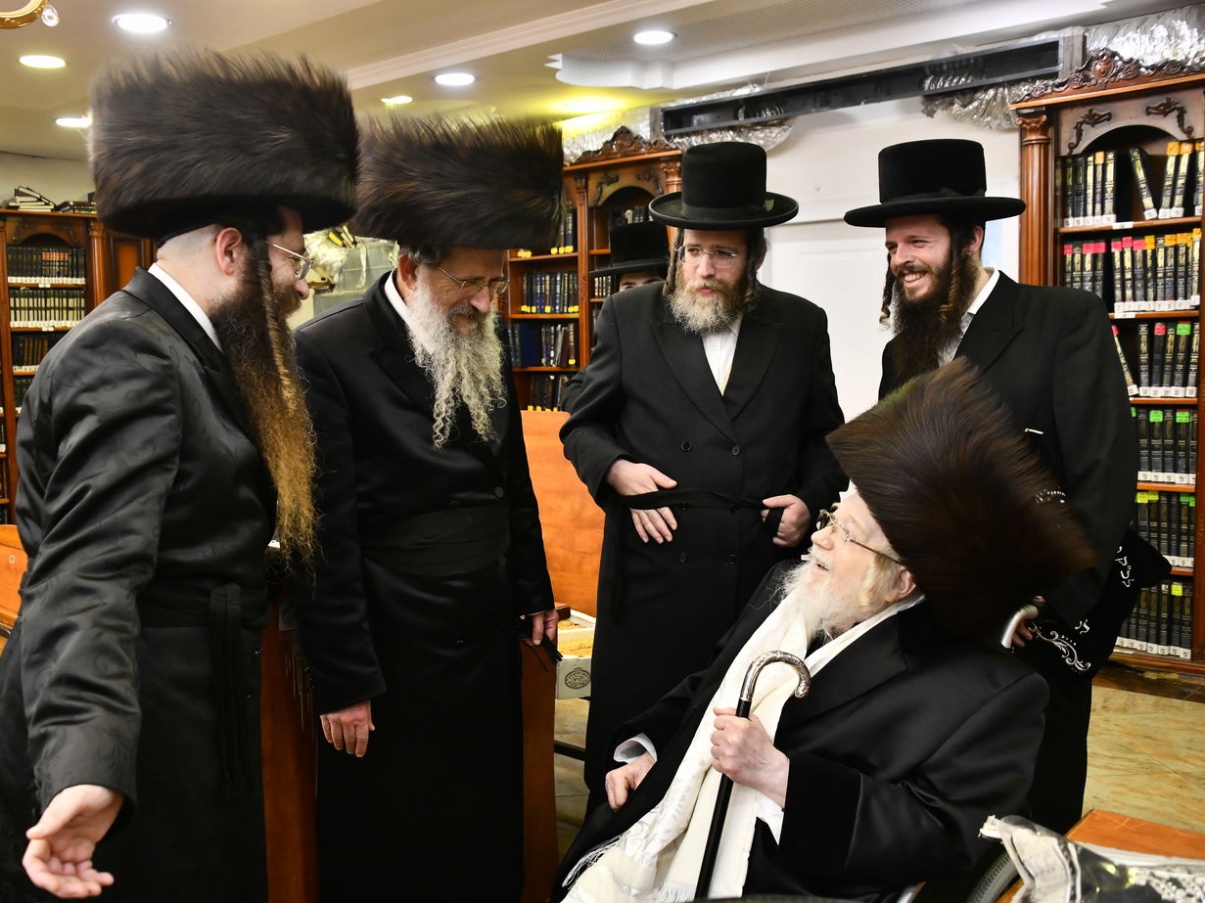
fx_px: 1218
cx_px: 530
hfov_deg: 52.5
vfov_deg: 40.7
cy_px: 449
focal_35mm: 35
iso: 1600
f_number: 5.6
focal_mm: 32
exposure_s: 1/125
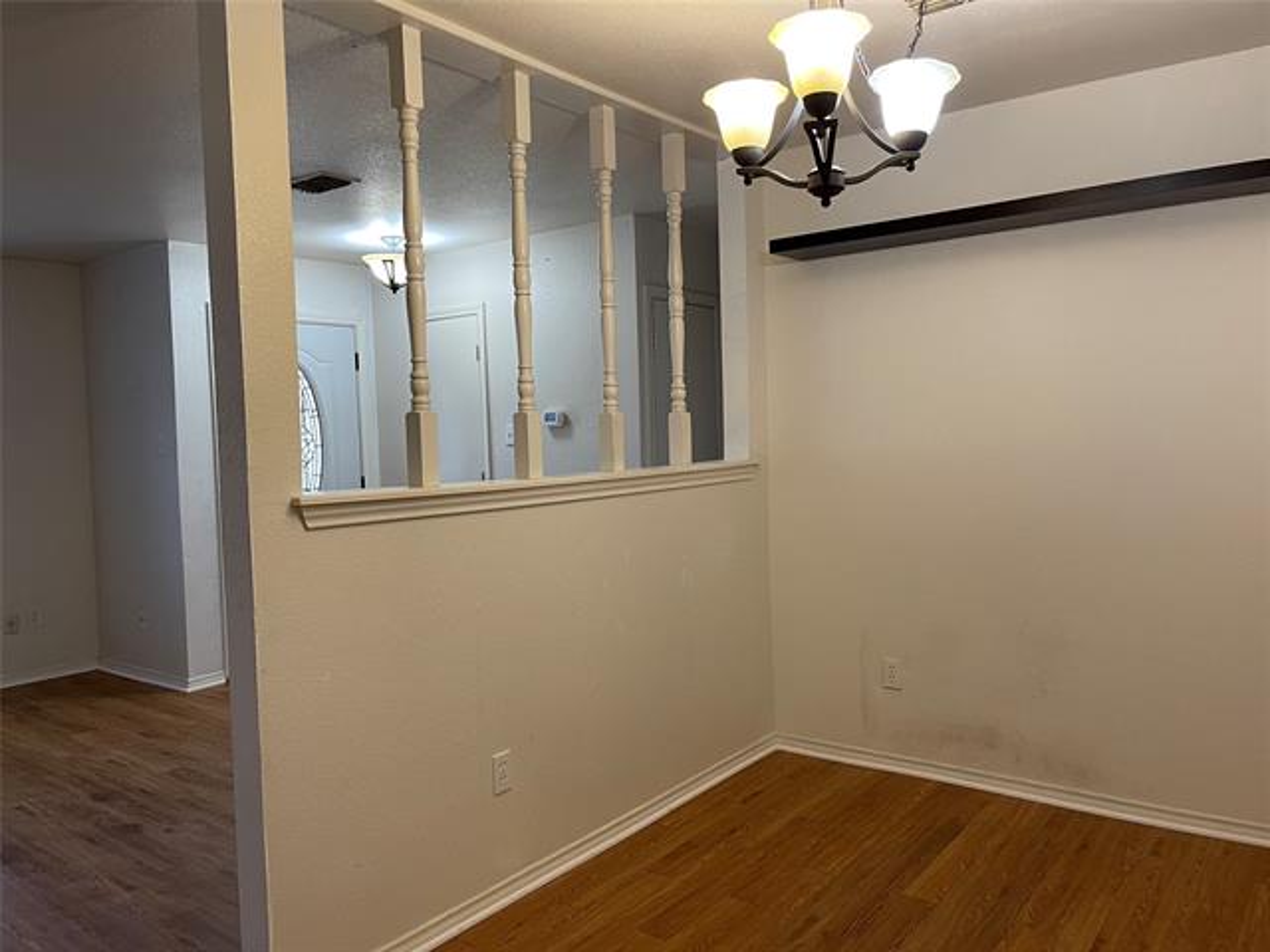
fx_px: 954
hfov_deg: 67.3
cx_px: 635
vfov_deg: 53.1
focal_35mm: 26
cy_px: 476
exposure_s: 1/60
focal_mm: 5.1
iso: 160
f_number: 1.6
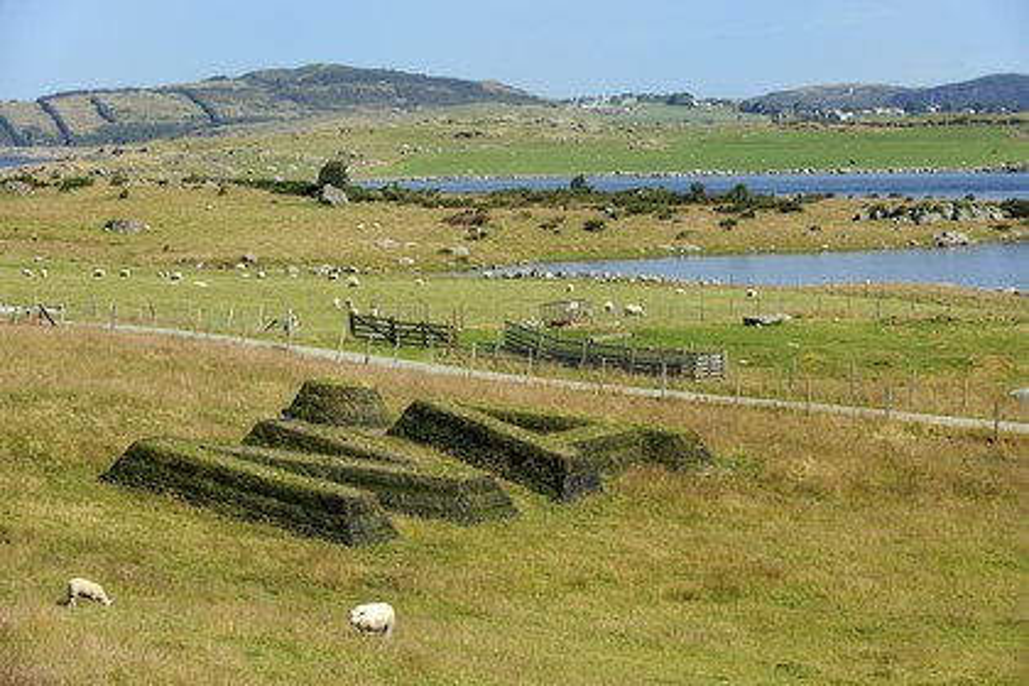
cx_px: 514
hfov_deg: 20.0
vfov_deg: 13.4
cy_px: 343
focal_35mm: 102
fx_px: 2915
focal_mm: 102
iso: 200
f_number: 9
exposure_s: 1/320
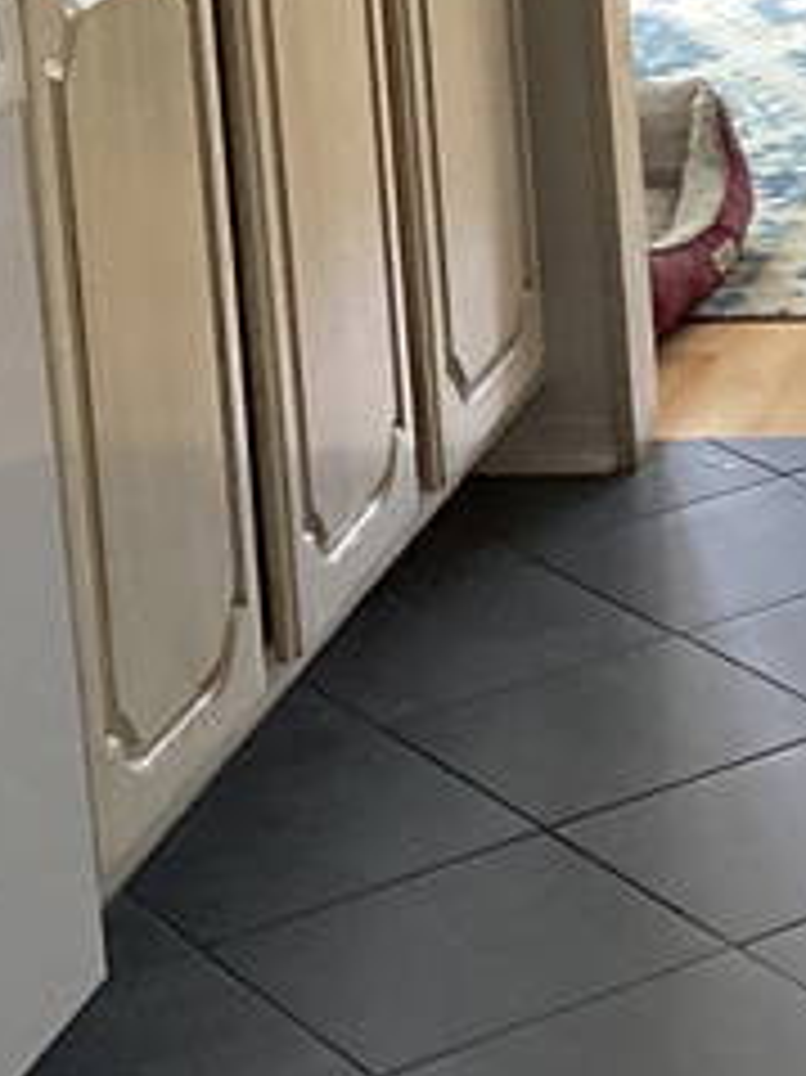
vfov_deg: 14.4
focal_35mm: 133
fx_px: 4133
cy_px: -207
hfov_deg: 10.5
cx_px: 1409
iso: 100
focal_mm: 3.3
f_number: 2.4
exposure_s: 1/60
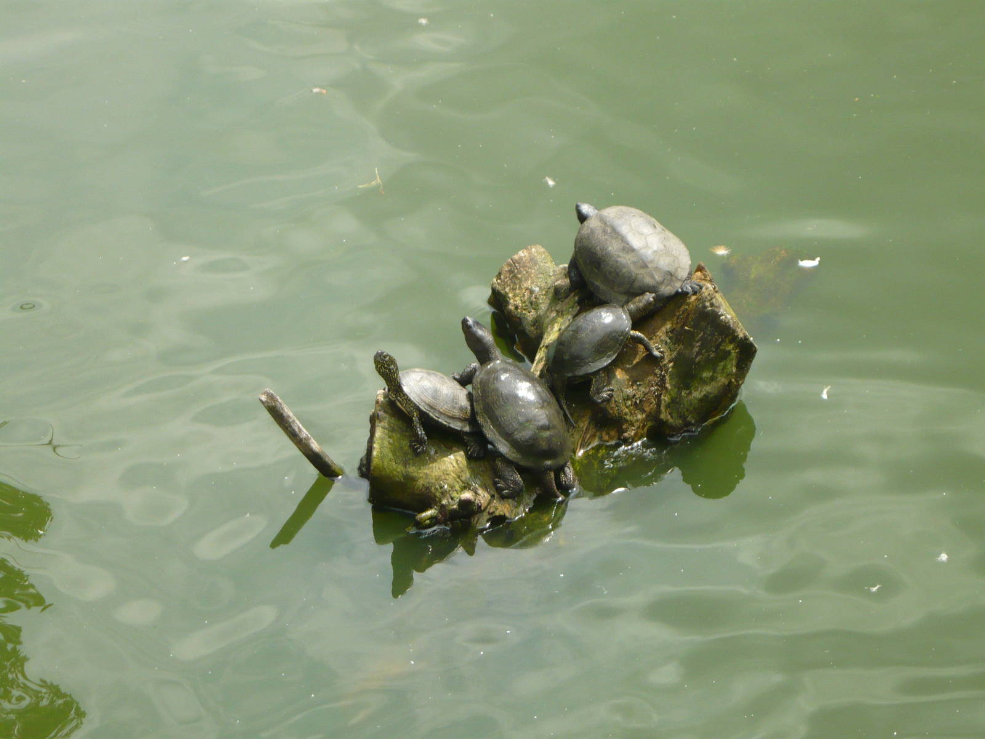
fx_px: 2846
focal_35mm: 100
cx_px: 492
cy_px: 370
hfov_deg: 19.6
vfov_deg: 14.8
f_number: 5.1
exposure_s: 1/400
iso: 200
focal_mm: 16.5
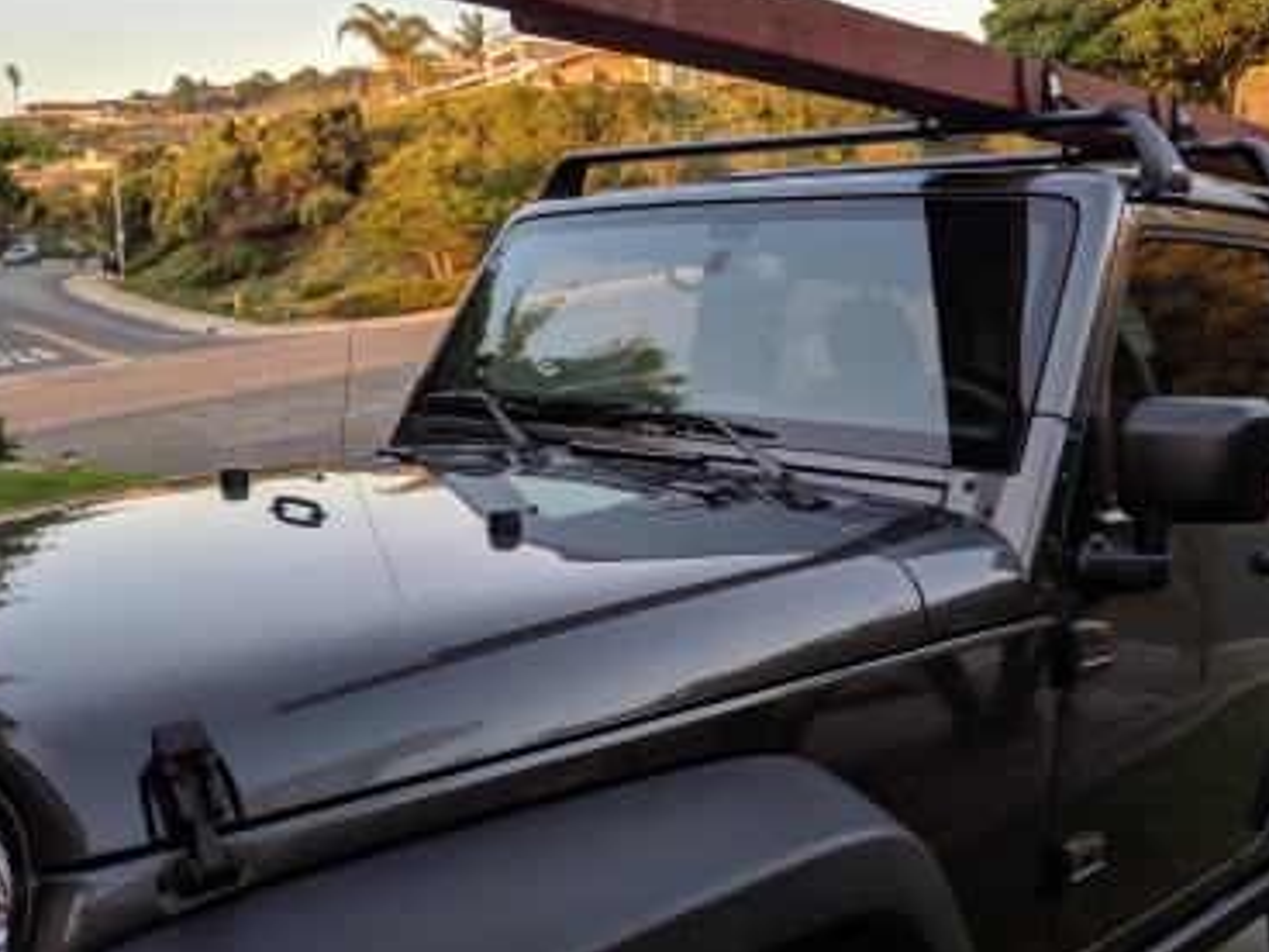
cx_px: 828
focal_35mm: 37
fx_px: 1356
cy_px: 462
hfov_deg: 49.4
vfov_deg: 38.7
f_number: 1.8
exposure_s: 1/235
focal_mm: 4.44
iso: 62
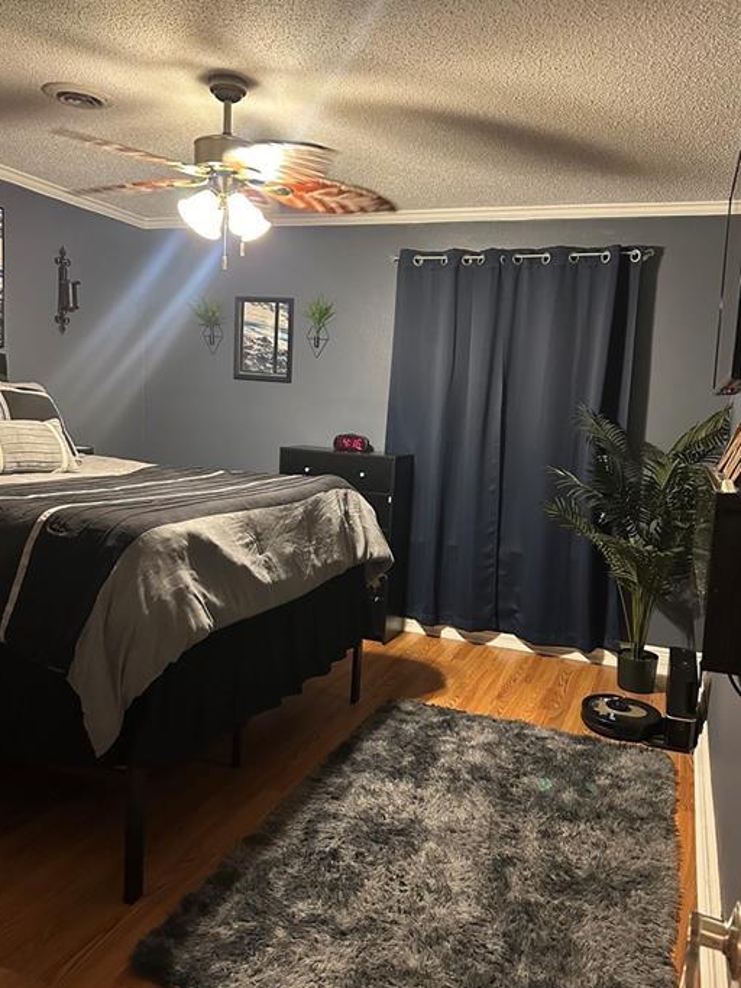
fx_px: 771
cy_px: 499
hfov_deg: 51.3
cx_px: 395
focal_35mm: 27
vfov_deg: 65.3
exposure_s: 1/40
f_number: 1.78
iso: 800
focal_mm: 6.86
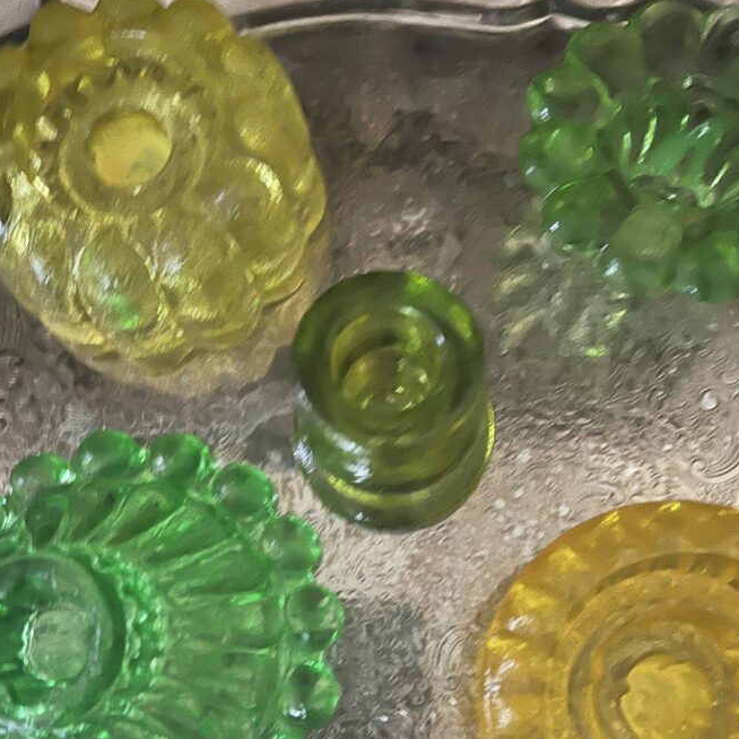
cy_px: 493
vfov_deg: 45.4
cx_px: 338
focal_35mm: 36
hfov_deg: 46.0
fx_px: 870
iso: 640
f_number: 1.5
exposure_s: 1/13
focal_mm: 5.7
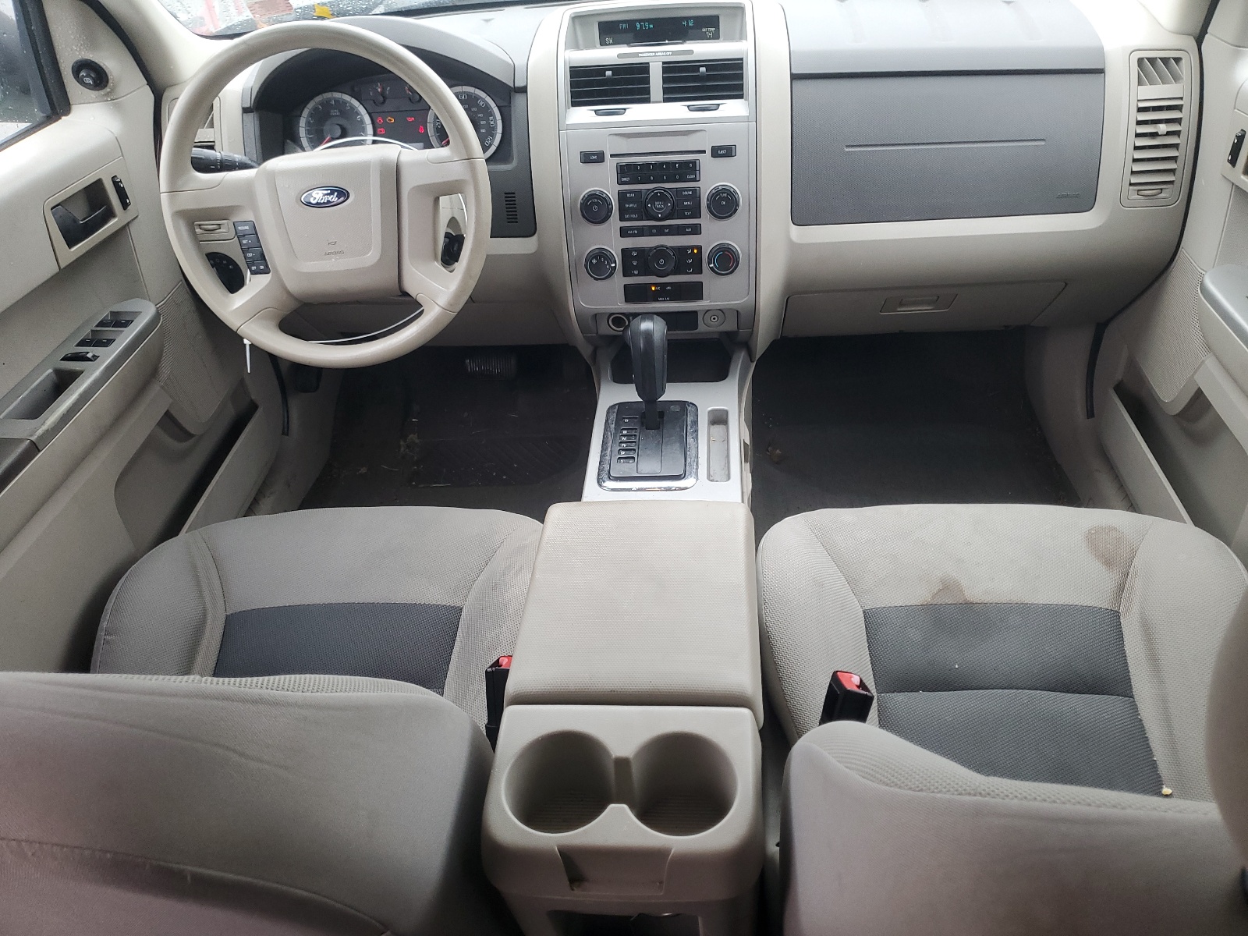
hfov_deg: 67.3
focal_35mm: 26
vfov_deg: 53.1
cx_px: 624
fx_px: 937
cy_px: 468
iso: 82
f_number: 1.5
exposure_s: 1/120
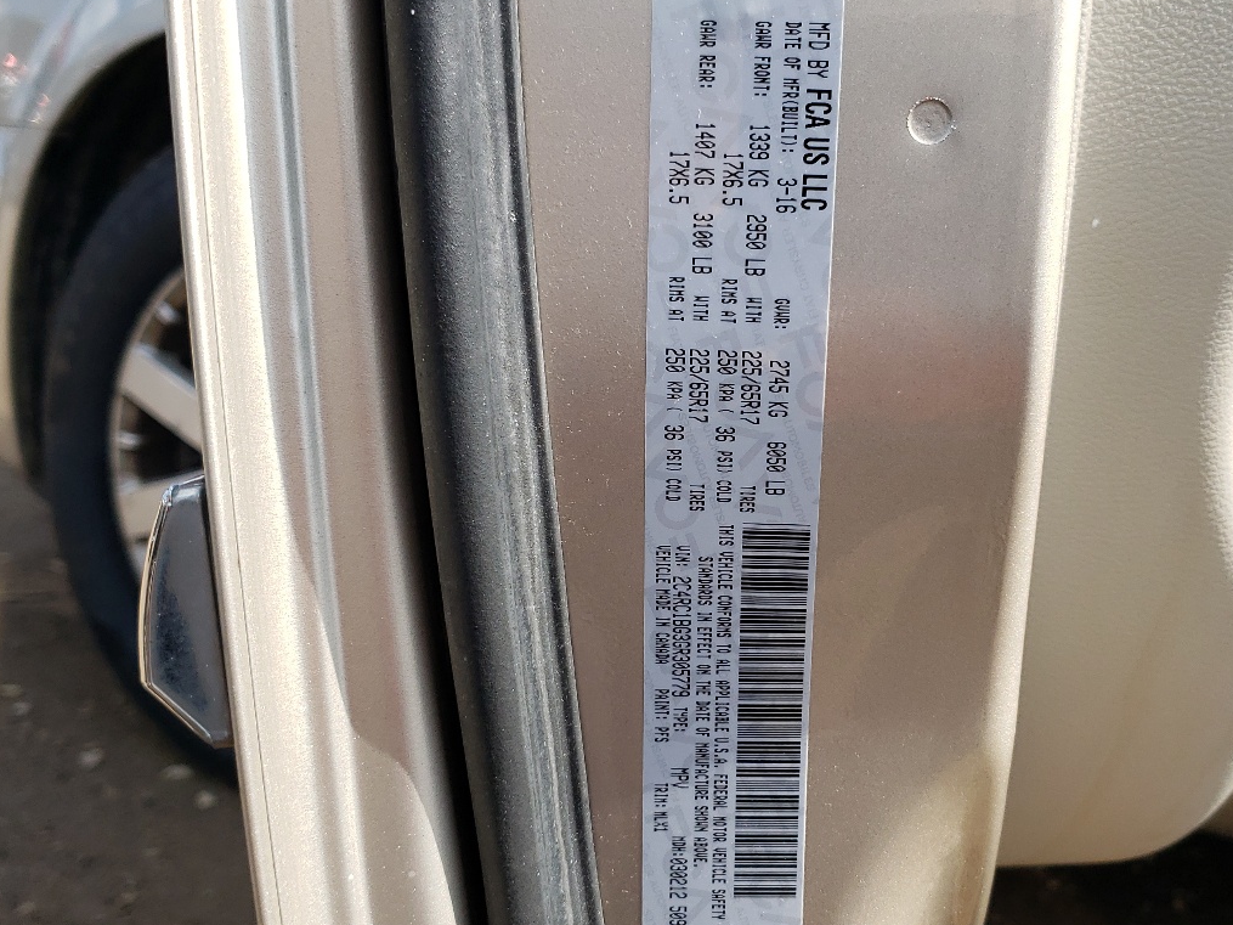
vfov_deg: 35.1
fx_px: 1460
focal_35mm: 41
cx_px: 724
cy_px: 504
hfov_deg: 45.6
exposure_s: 1/1429
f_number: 1.5
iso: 50
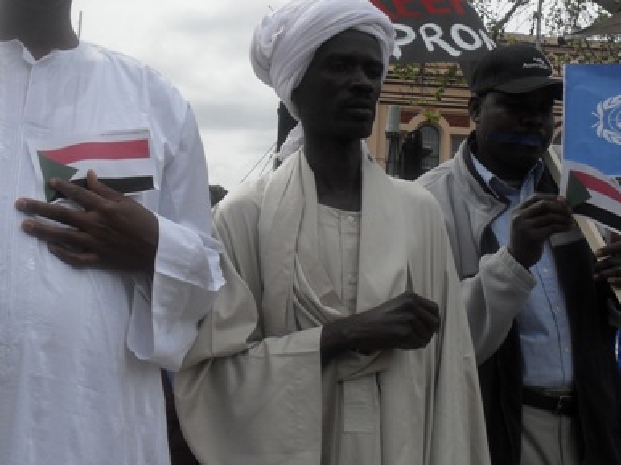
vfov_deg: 27.5
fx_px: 950
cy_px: 241
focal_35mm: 53
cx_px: 339
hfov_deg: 36.2
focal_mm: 6.3
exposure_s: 1/250
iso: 100
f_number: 8.4
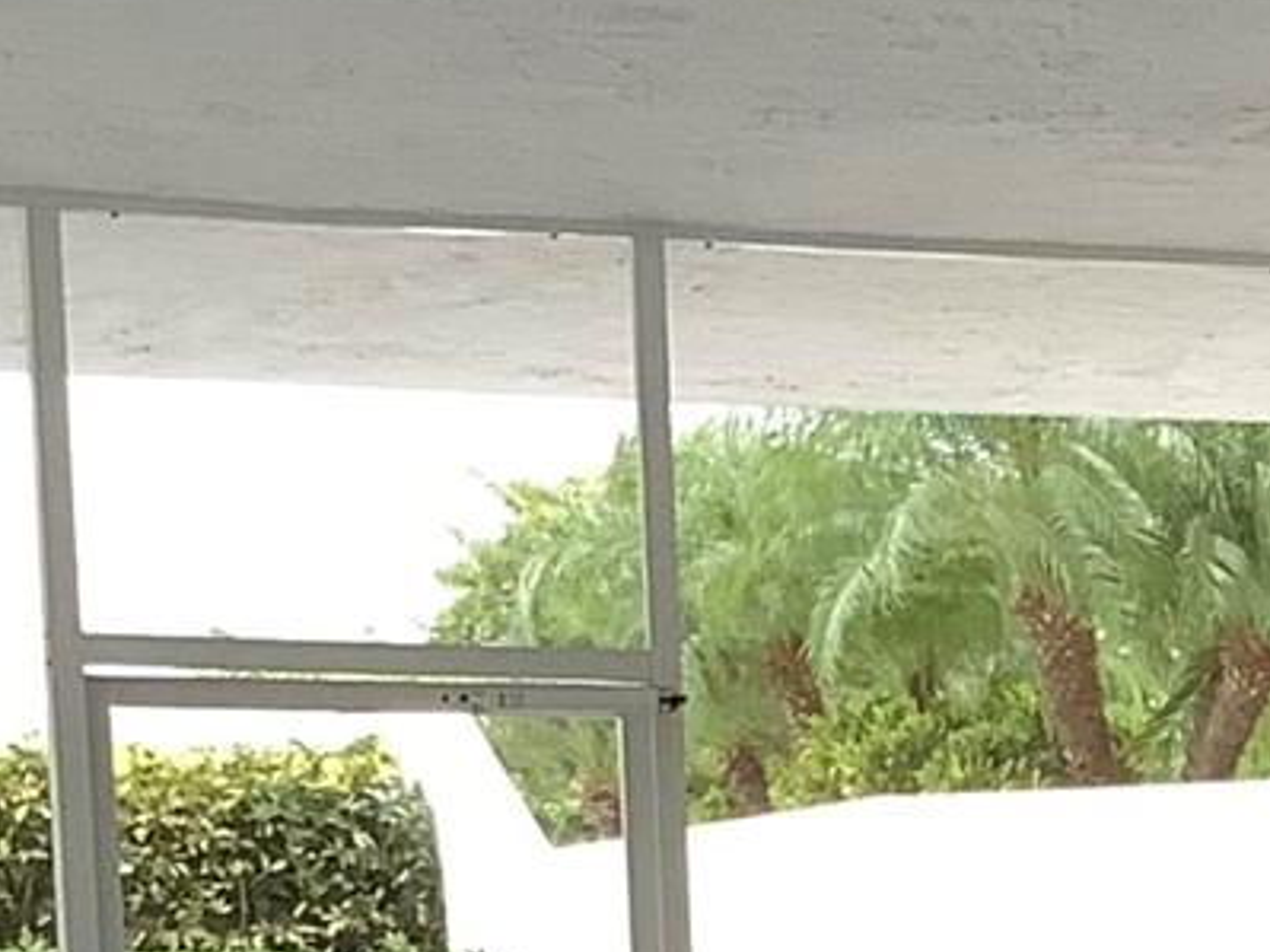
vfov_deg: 8.9
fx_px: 5832
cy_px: 1837
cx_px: 1779
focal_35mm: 159
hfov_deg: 12.0
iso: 80
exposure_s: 1/120
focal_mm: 3.3
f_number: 2.4
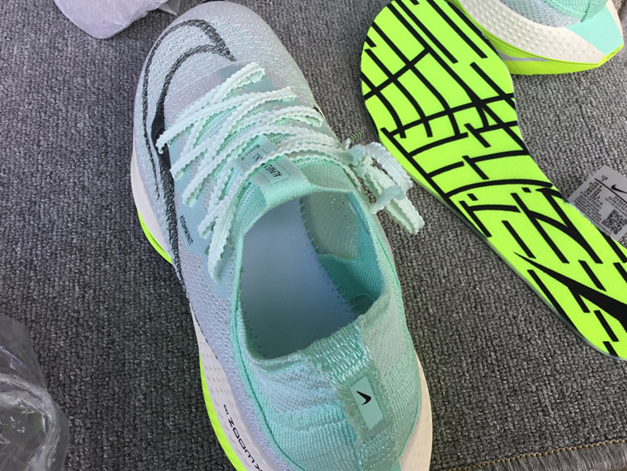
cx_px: 380
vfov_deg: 37.7
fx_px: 689
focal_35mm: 38
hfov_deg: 48.6
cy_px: 209
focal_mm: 3.3
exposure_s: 1/176
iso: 25
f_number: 2.4
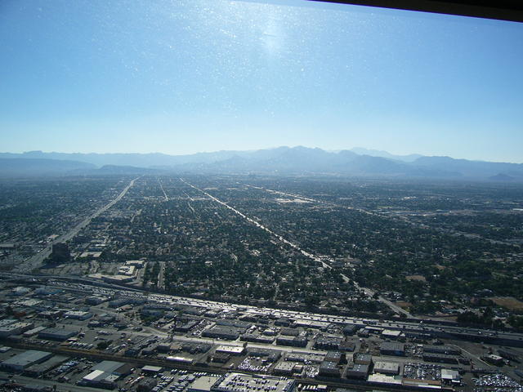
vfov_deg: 40.7
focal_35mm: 35
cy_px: 196
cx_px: 262
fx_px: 529
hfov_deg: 52.6
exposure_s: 1/125
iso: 50
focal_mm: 5.8
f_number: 8
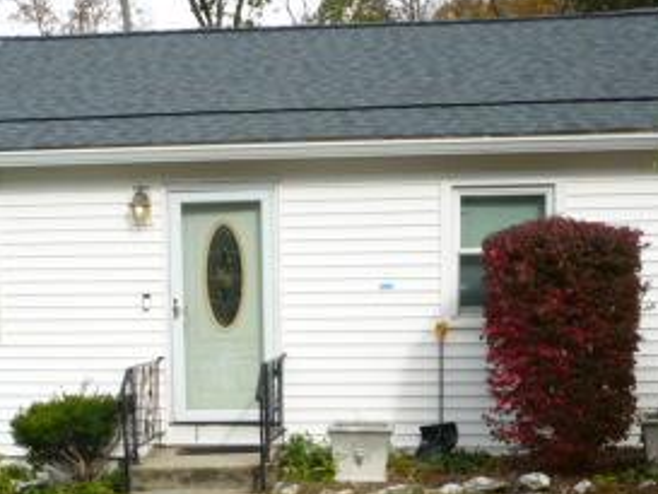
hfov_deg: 28.5
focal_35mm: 68
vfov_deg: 21.2
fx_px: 1293
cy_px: 443
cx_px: 268
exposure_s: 1/400
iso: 80
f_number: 3.3
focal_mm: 5.2
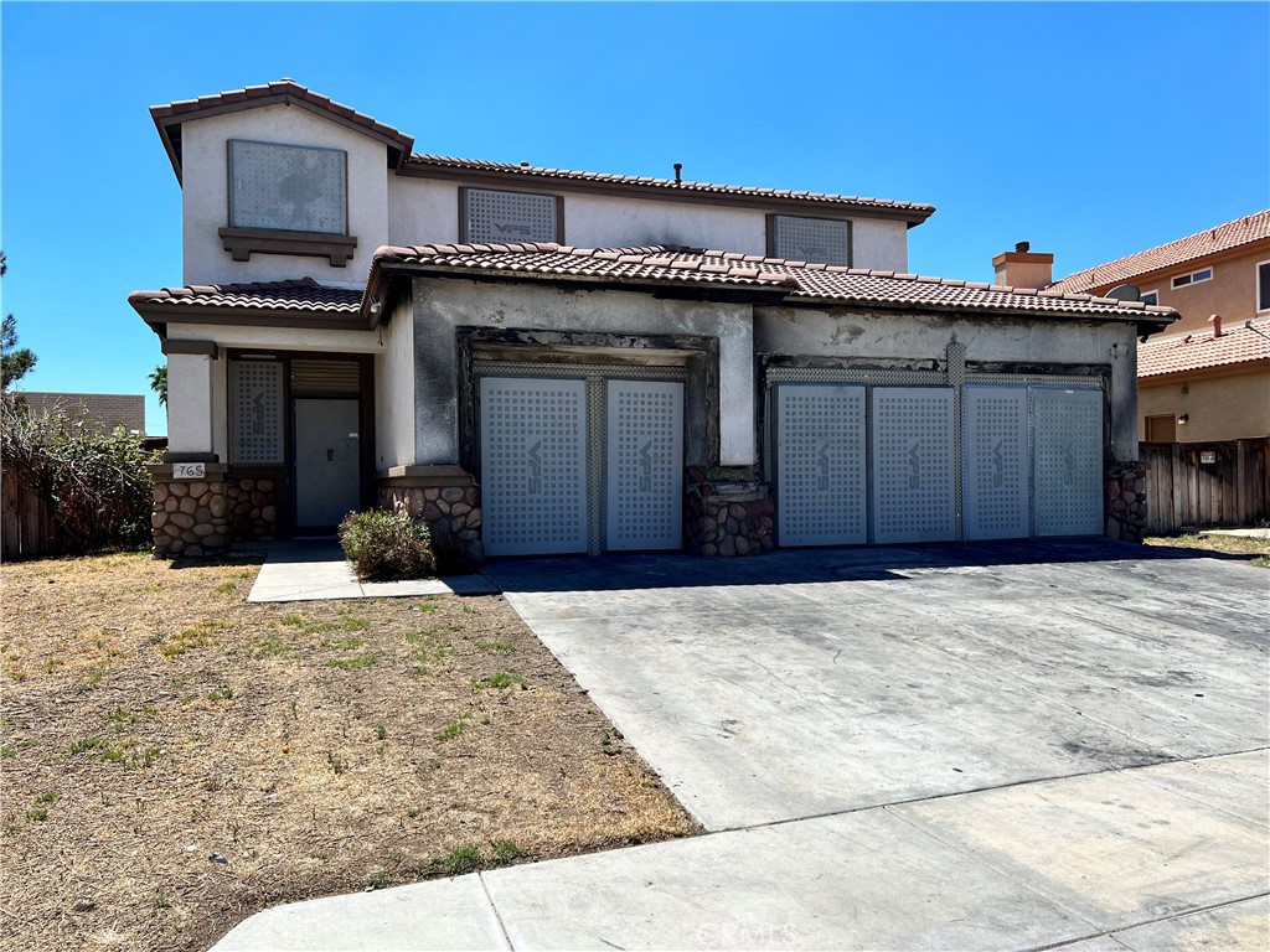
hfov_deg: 67.3
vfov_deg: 53.1
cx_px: 635
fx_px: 954
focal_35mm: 26
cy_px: 476
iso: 50
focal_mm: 5.7
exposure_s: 1/4274
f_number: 1.5
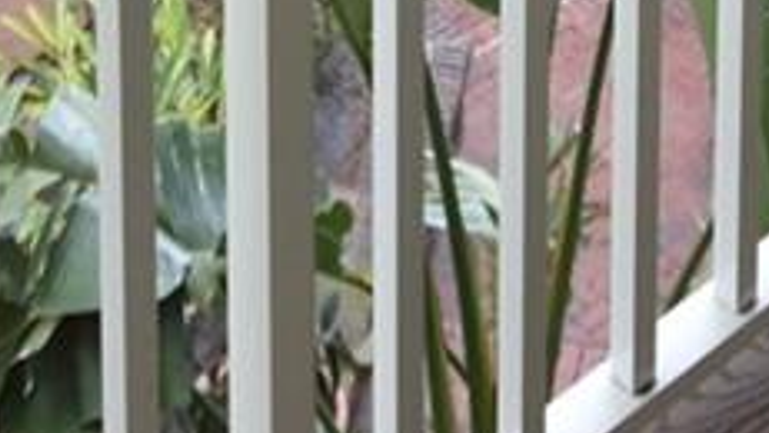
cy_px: -1286
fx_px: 2223
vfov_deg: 7.7
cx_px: 386
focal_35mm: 109
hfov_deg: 19.6
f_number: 4
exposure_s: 1/500
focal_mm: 10
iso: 800
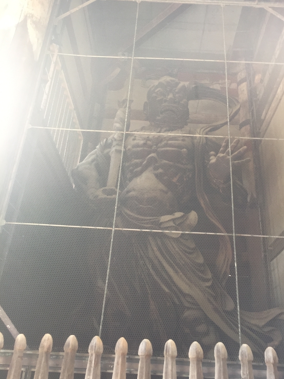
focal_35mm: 32
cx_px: 156
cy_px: 182
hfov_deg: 44.1
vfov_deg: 56.8
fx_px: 350
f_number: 2.2
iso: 50
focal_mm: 4.15
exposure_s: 1/120
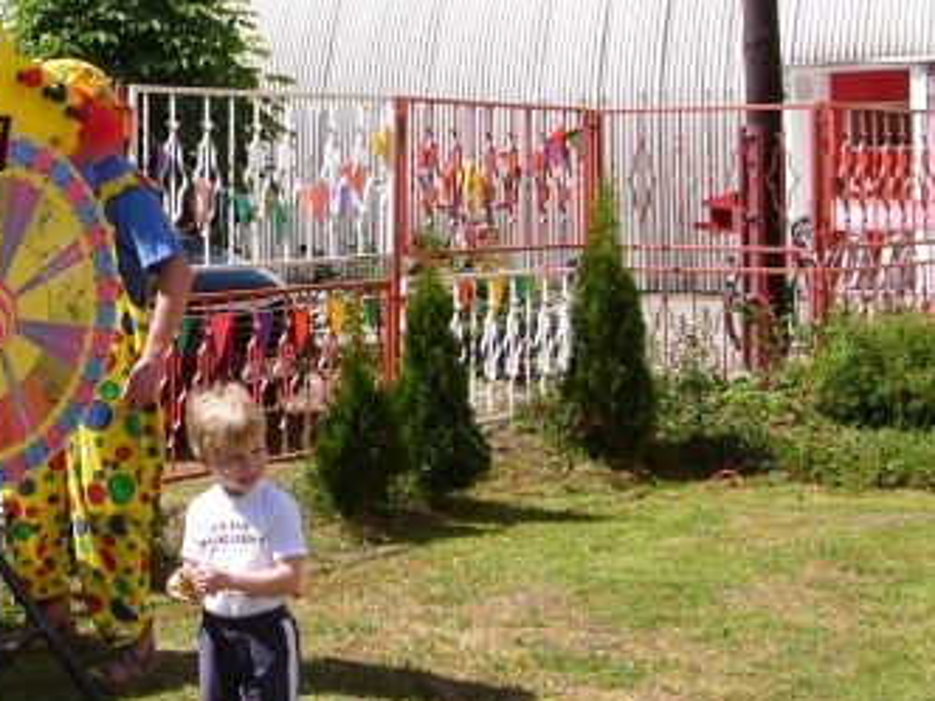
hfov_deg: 24.2
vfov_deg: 19.2
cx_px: -48
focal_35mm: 76
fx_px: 2053
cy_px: 151
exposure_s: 1/500
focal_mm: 6
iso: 50
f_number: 3.7
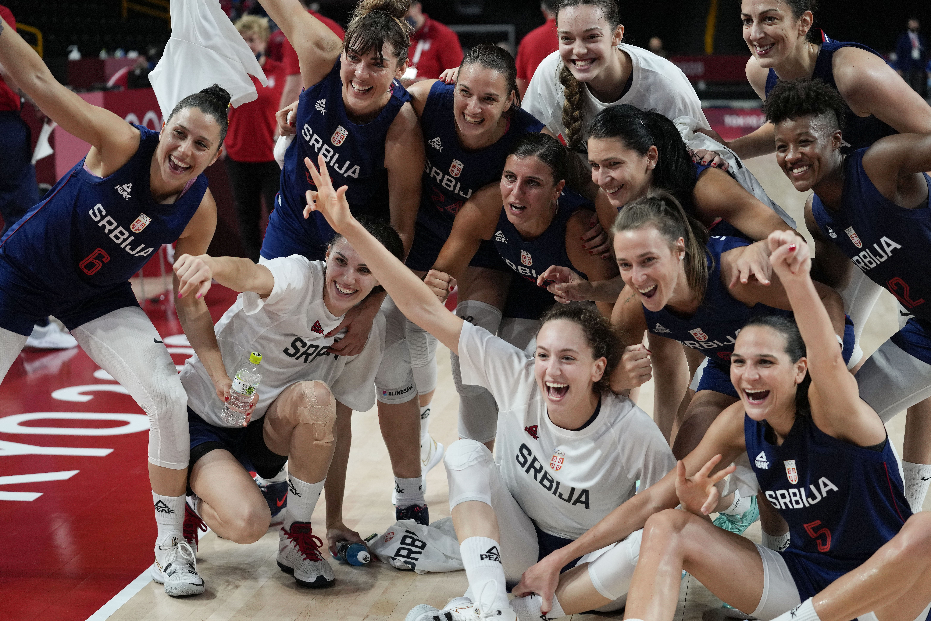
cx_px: 466
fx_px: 1810
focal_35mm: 70
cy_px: 310
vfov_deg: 19.5
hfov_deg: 28.8
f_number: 3.2
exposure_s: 1/2000
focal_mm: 70
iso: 1600
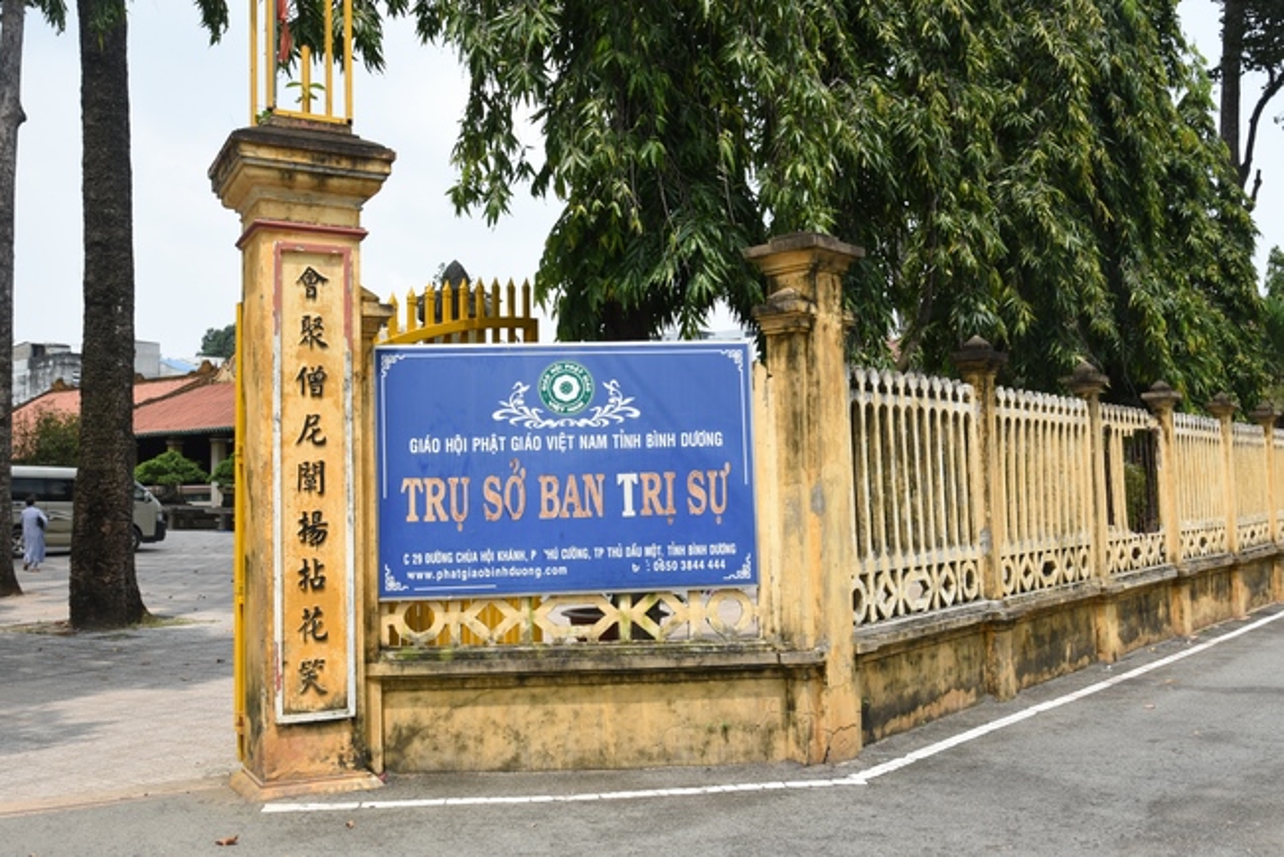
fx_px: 1142
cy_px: 428
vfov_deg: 41.2
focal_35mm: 32
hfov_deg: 58.7
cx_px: 642
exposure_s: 1/100
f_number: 11
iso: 200
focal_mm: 32
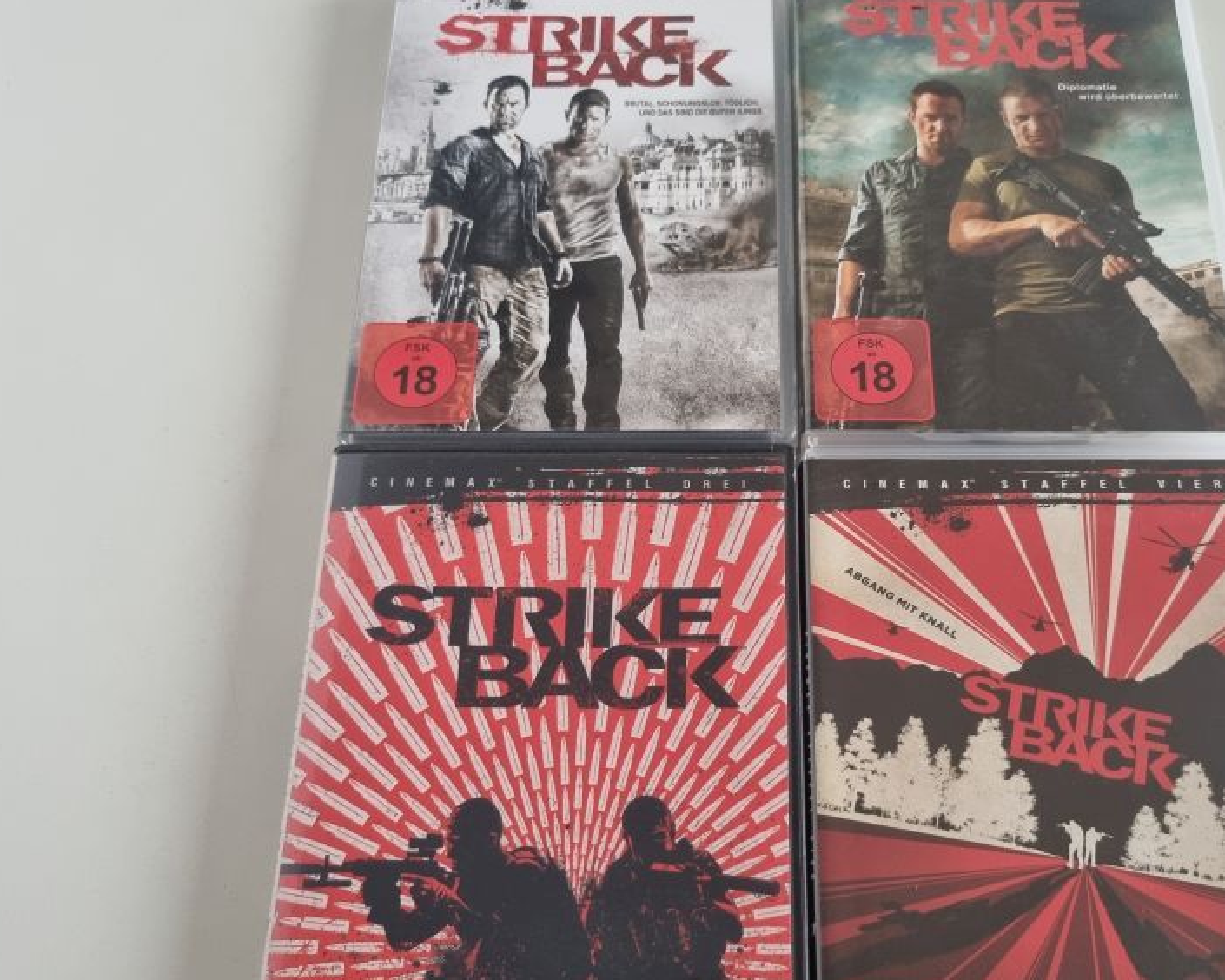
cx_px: 732
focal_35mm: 36
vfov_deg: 41.1
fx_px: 1305
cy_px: 561
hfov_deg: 50.0
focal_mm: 5.4
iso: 400
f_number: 1.8
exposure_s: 1/50
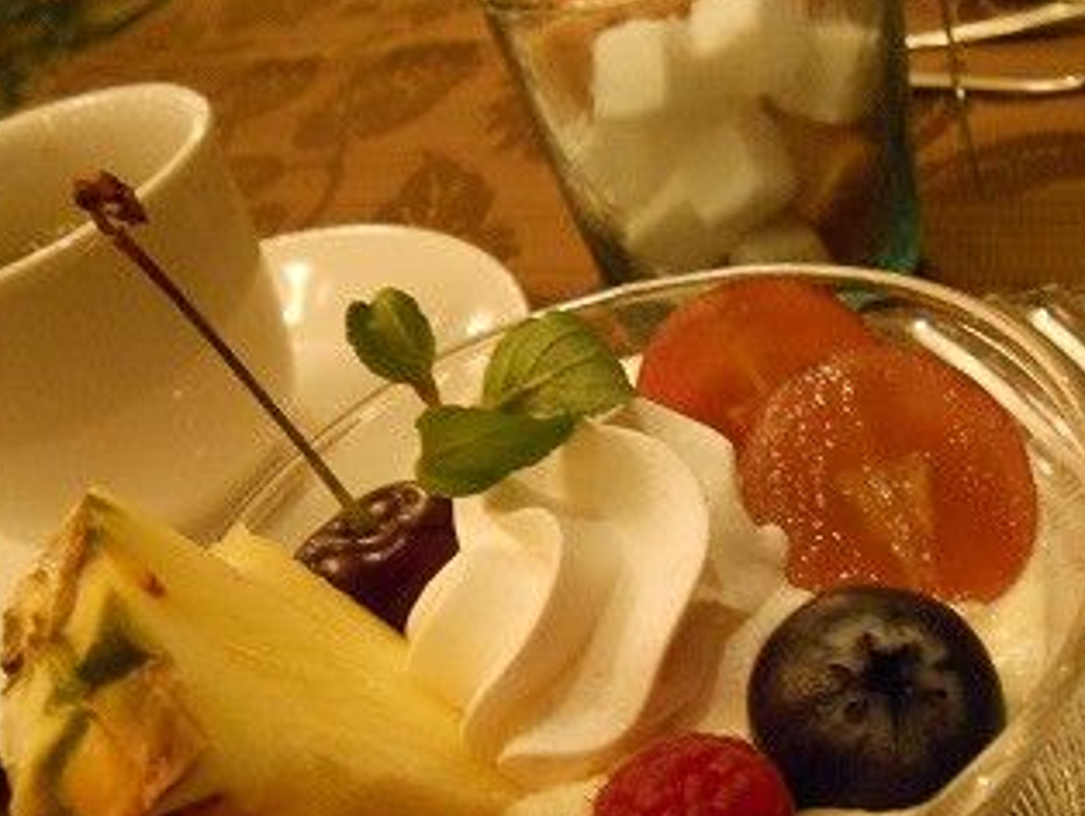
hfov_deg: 42.8
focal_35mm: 44
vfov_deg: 32.5
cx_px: 634
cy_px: 577
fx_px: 1380
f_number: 3.8
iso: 800
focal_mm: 5.3
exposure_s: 1/10
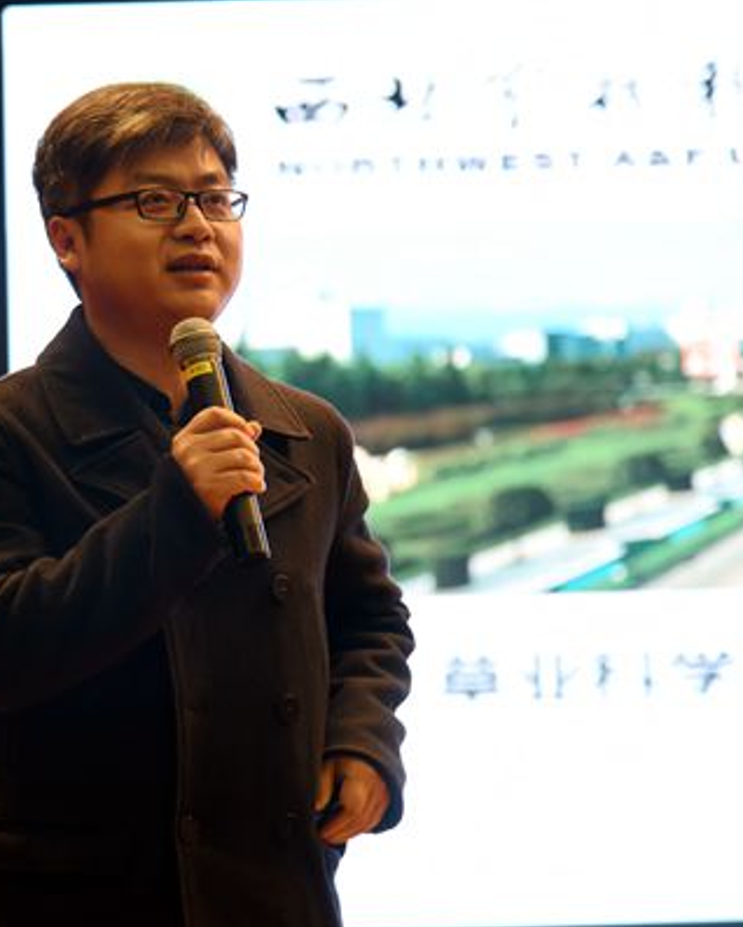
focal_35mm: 122
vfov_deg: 15.8
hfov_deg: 12.6
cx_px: 147
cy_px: 465
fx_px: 3351
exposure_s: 1/60
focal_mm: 86
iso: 800
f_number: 4
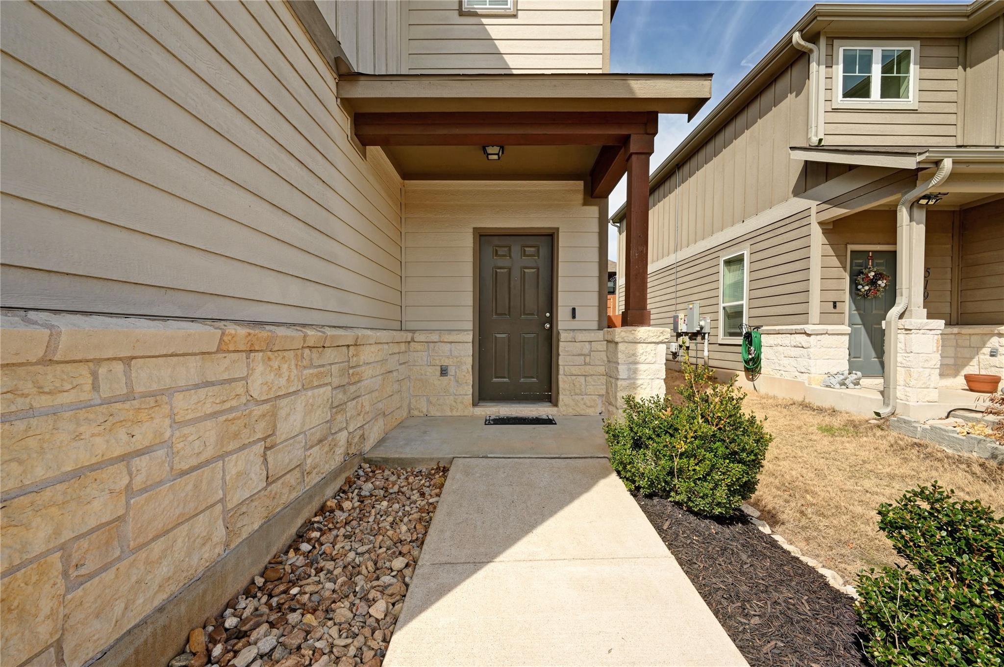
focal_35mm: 14
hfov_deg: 104.3
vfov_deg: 81.1
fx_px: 390
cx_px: 502
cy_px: 334
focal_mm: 14
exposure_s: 1/125
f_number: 14
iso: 200
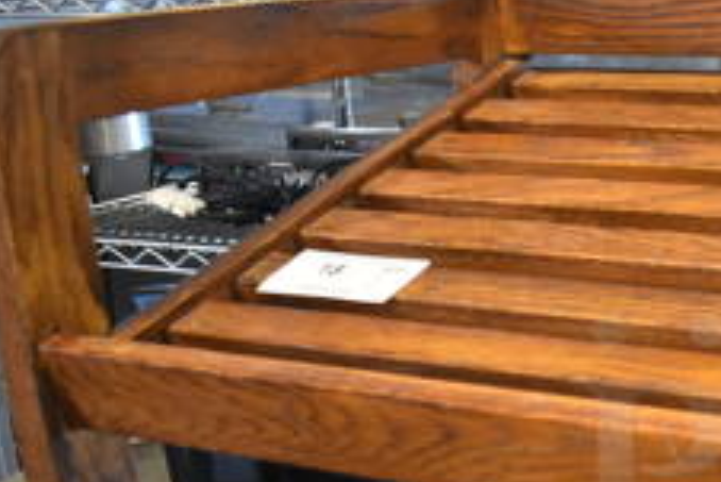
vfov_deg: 18.3
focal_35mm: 73
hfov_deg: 25.5
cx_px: 807
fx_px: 1463
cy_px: 460
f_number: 3.5
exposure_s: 1/125
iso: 1600
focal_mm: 18
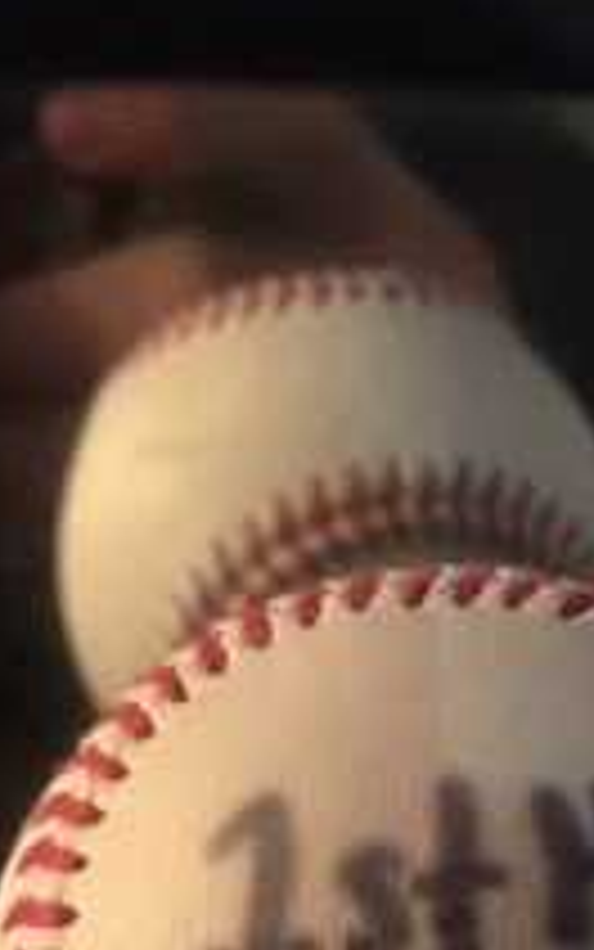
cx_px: 549
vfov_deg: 27.1
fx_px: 1812
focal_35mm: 70
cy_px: 1027
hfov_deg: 18.3
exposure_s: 1/15
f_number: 2.2
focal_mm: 4.15
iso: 1250
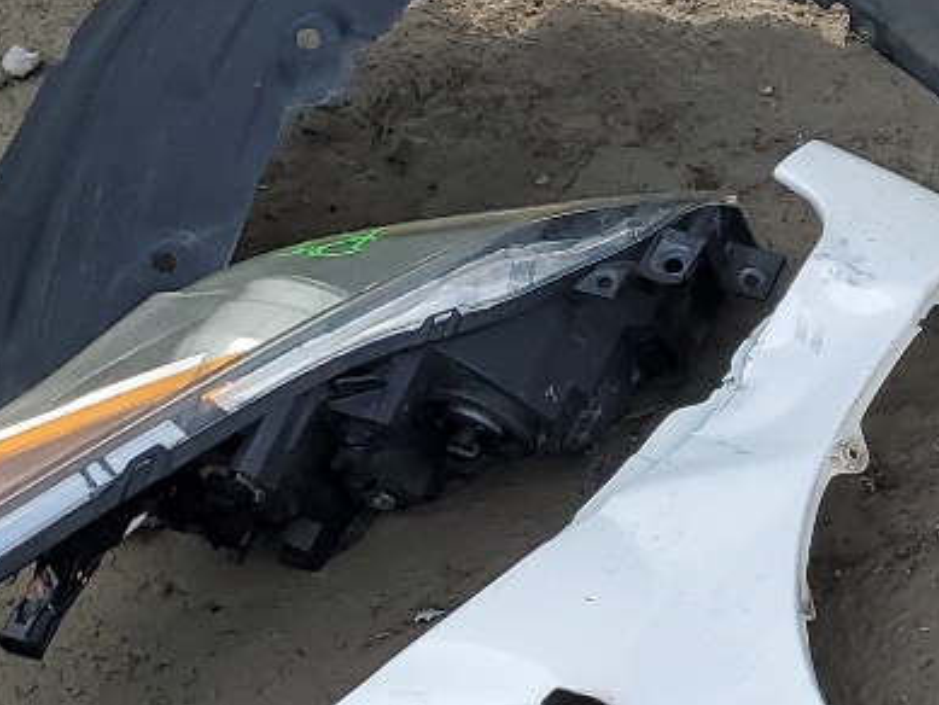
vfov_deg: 13.8
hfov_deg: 16.7
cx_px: 1412
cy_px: 454
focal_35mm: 107
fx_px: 2903
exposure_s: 1/1111
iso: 50
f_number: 1.5
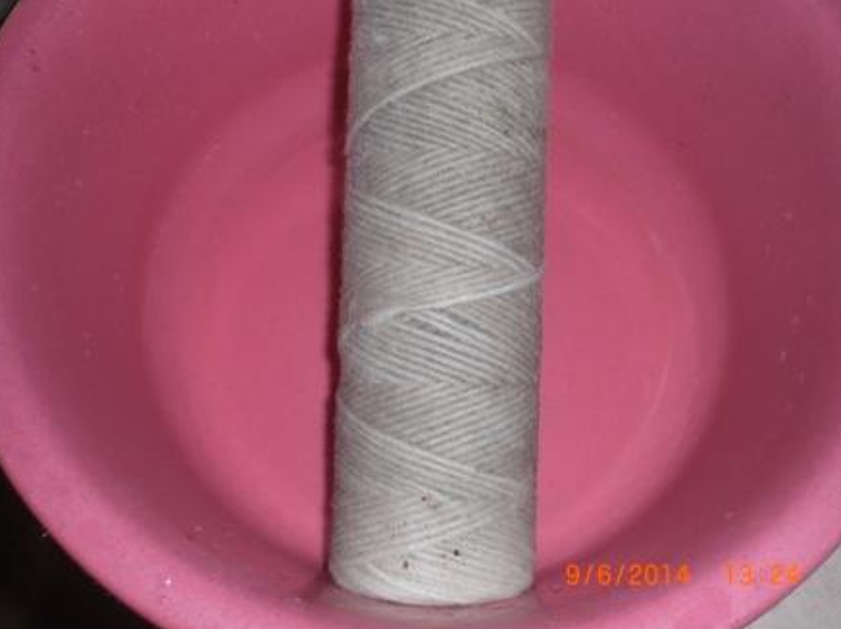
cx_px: 421
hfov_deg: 47.9
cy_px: 321
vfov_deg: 36.8
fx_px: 947
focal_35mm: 39
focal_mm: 6.3
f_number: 3.1
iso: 50
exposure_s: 1/60
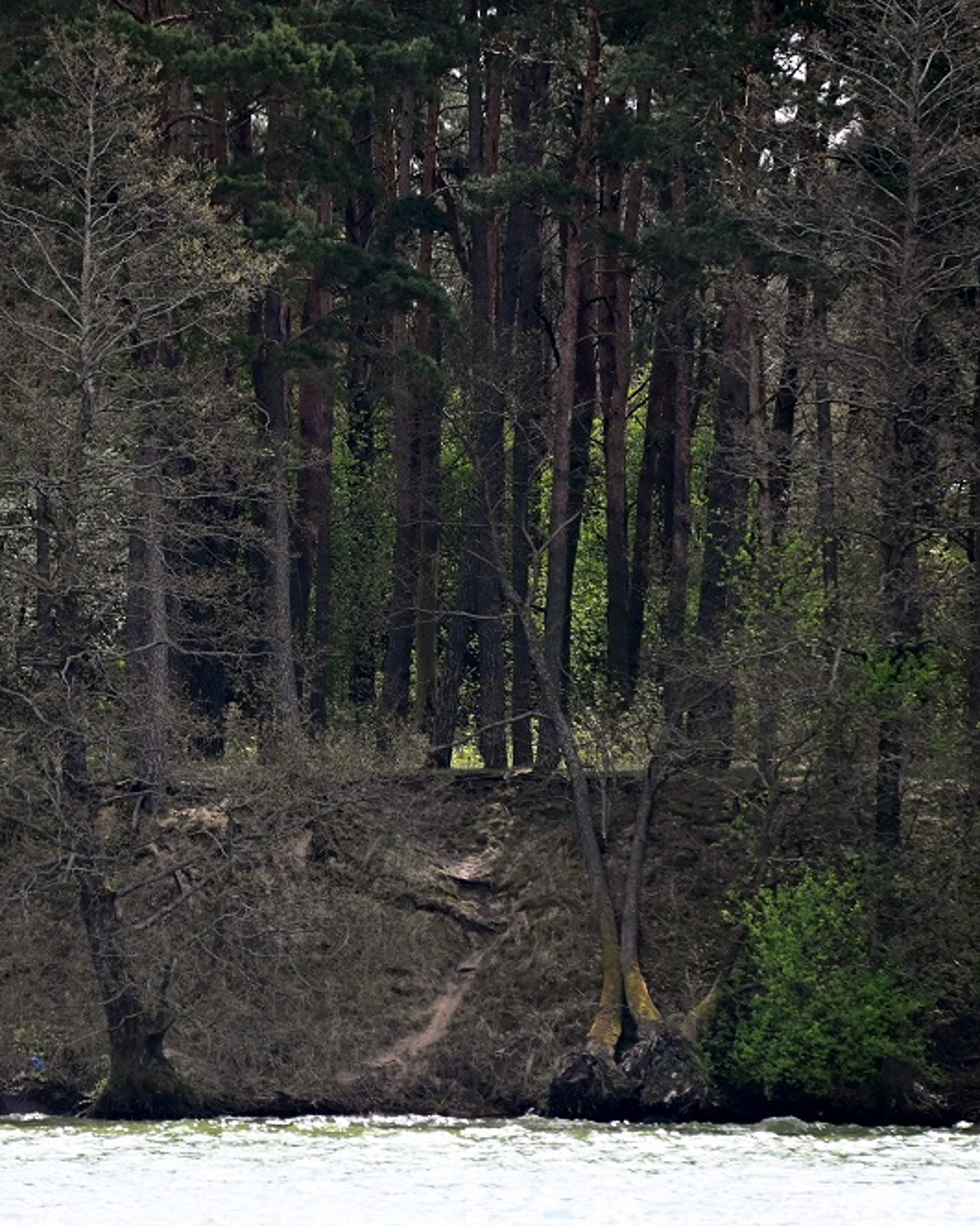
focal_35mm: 424
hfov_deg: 3.6
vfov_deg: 4.6
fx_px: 15376
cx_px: 227
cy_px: 614
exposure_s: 1/800
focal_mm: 300
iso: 400
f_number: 5.6
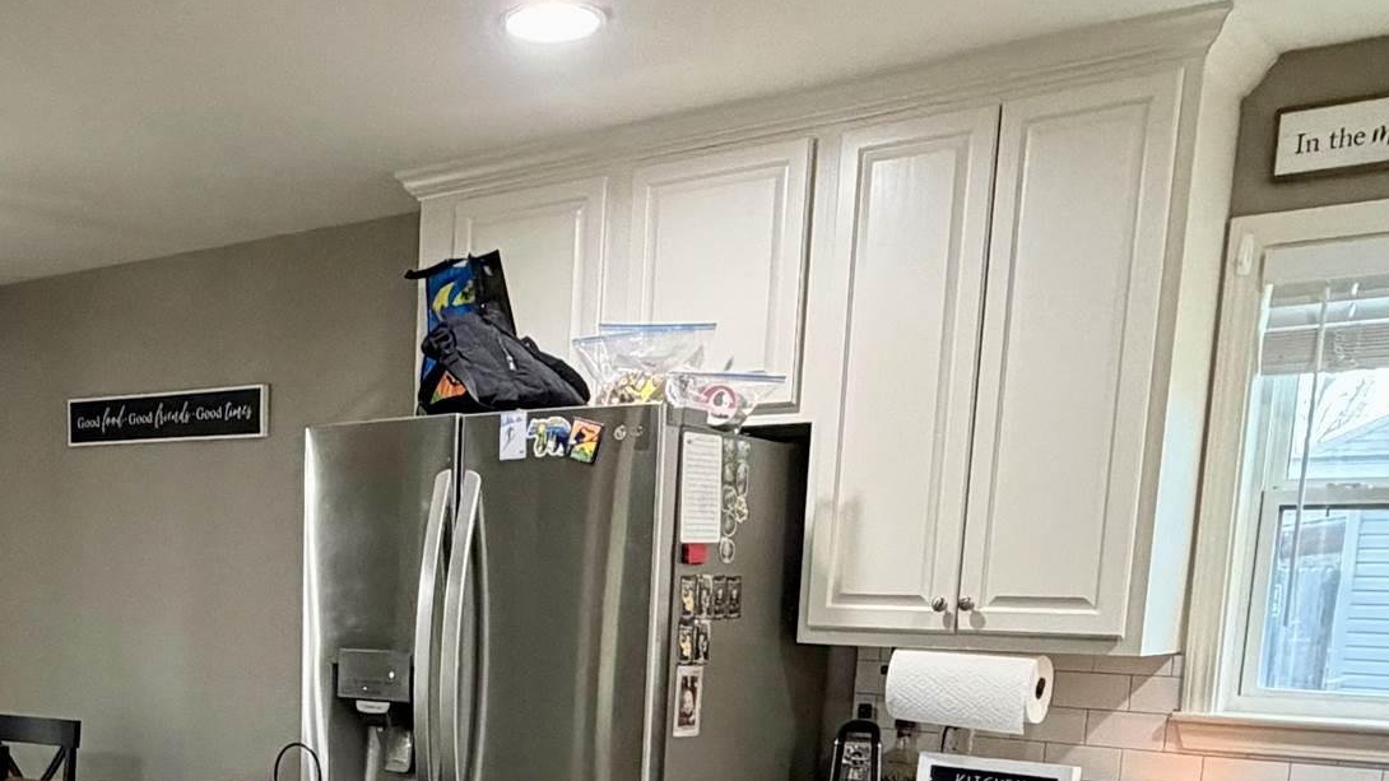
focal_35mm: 43
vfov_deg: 25.7
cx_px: 347
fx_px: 1584
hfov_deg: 45.7
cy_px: 850
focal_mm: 2.22
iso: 500
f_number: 2.2
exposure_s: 1/60
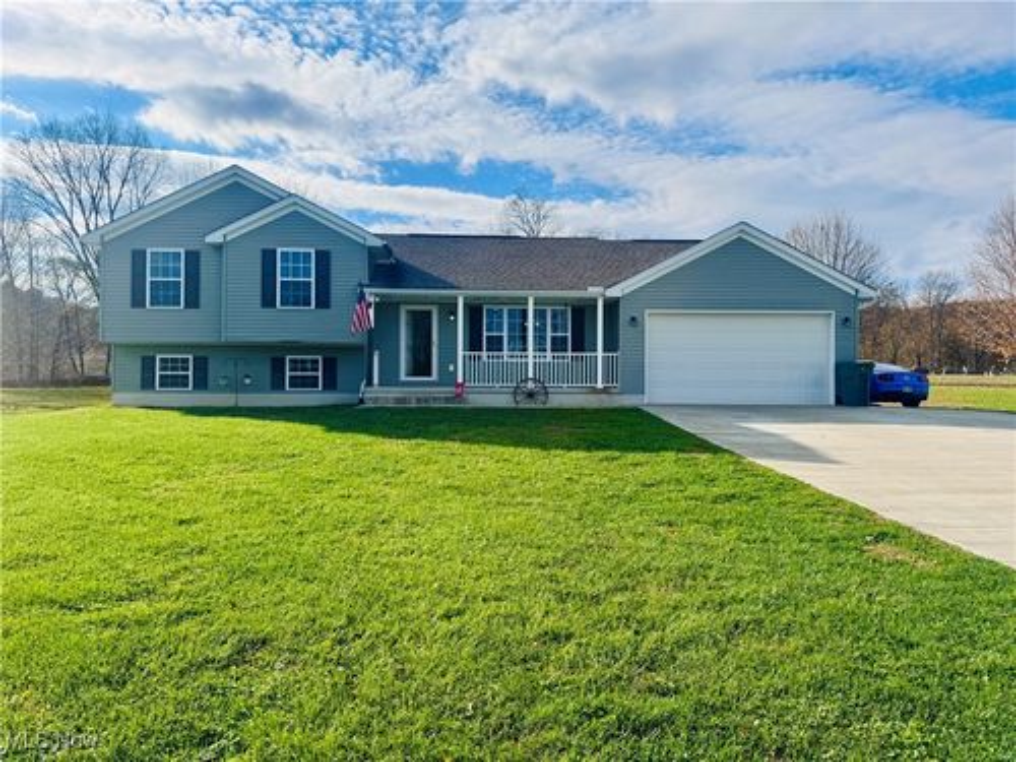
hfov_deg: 71.6
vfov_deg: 56.8
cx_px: 508
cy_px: 381
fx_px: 704
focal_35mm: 24
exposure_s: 1/5814
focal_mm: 6.76
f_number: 1.78
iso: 80
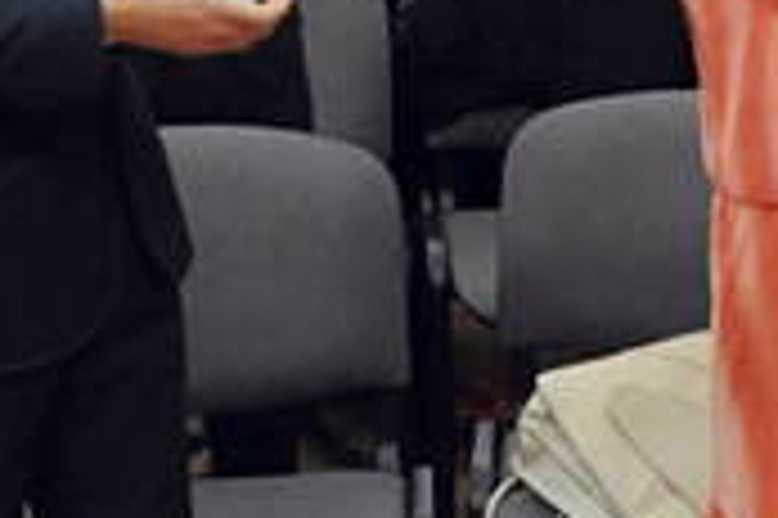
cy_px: 124
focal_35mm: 154
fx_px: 3335
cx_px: 711
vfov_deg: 8.9
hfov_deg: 13.2
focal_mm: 21
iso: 2500
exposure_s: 1/80
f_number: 5.6
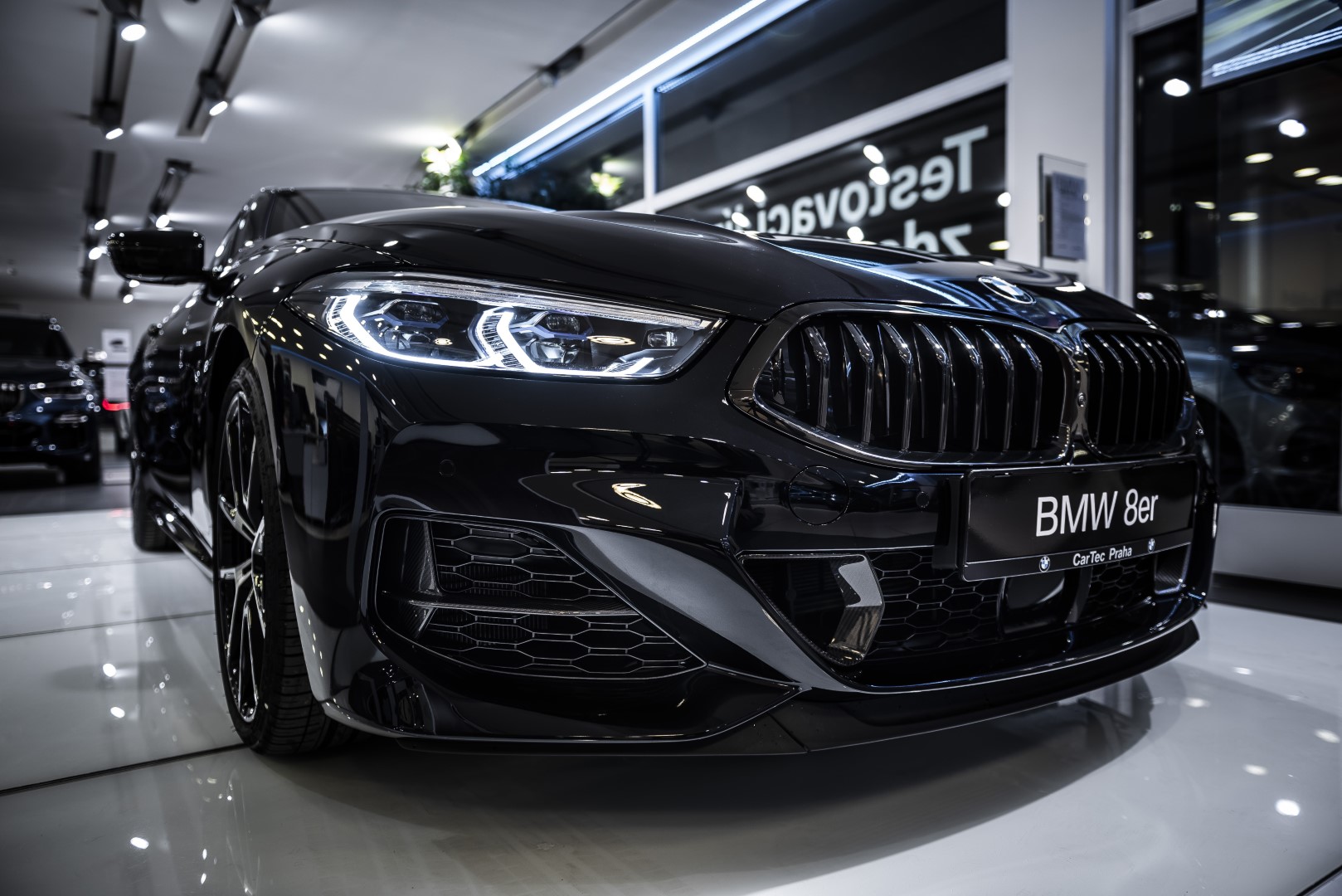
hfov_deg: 73.7
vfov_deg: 53.2
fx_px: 895
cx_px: 671
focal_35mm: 24
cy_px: 448
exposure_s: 1/10
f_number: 2.8
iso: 100
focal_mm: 24
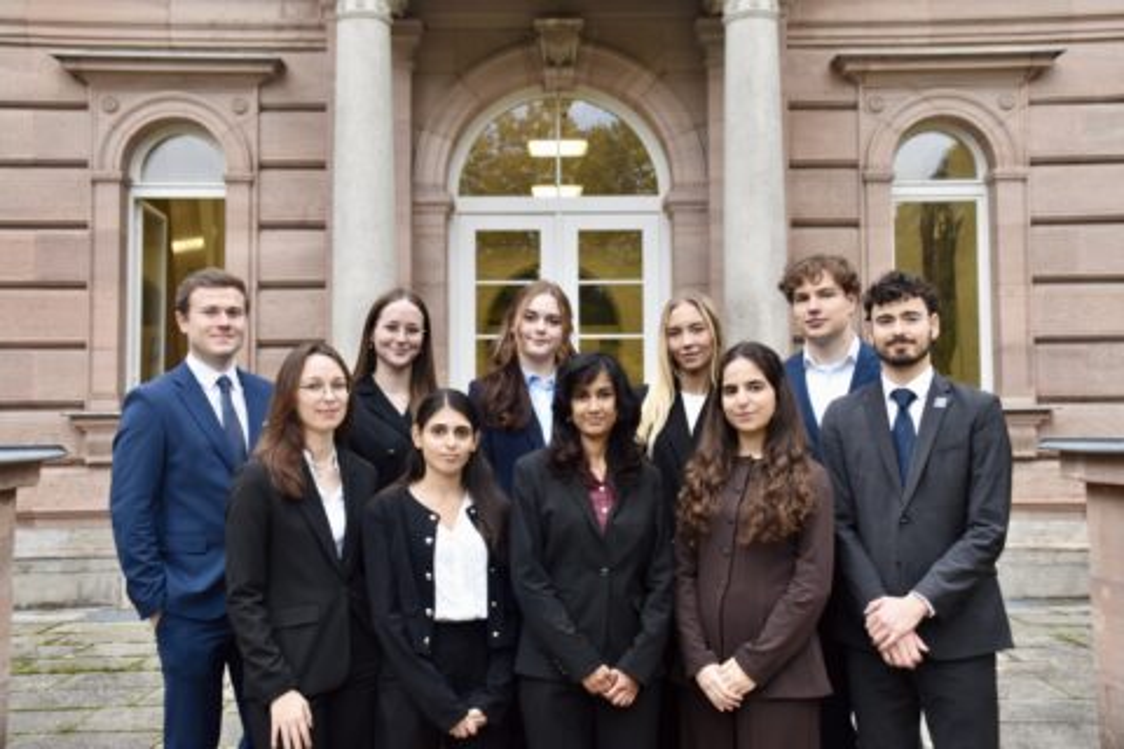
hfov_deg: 49.6
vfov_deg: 34.2
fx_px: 1218
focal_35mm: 39
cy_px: 374
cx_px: 562
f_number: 6.3
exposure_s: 1/125
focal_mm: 26
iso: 400
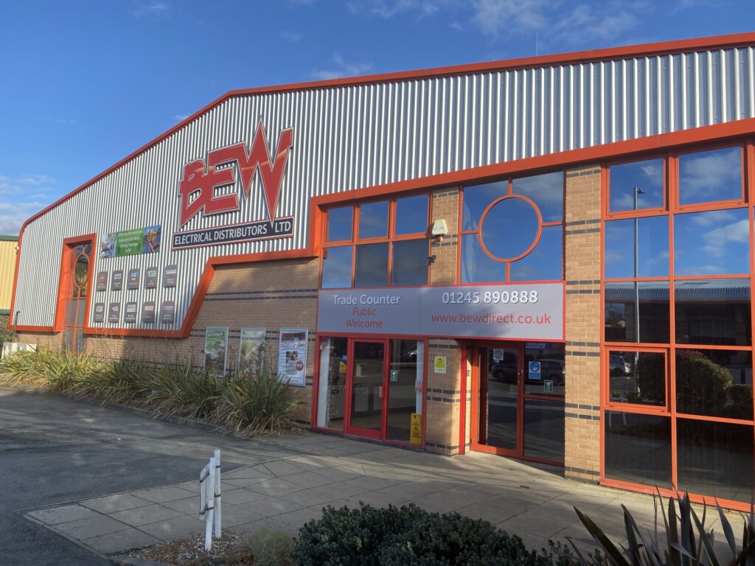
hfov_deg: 67.3
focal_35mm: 26
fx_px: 567
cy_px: 283
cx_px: 378
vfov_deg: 53.1
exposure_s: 1/1866
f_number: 1.8
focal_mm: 4.25
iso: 32
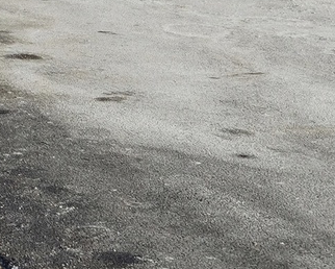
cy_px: -199
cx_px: -400
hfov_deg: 10.2
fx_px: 1687
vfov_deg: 8.8
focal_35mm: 170
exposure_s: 1/32000
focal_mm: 24
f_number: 5
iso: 400
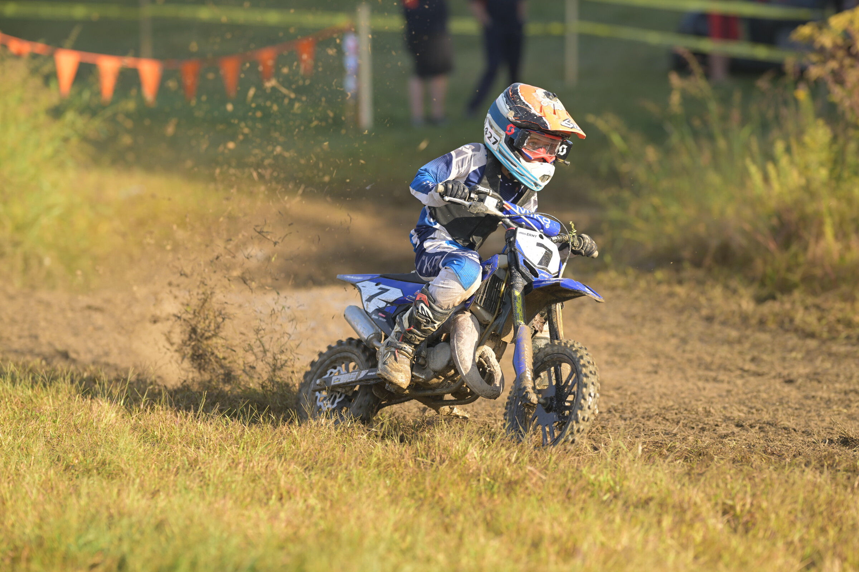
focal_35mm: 135
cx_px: 430
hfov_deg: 15.2
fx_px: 3221
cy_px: 286
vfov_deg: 10.2
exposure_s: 1/1250
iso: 100
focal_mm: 135
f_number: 2
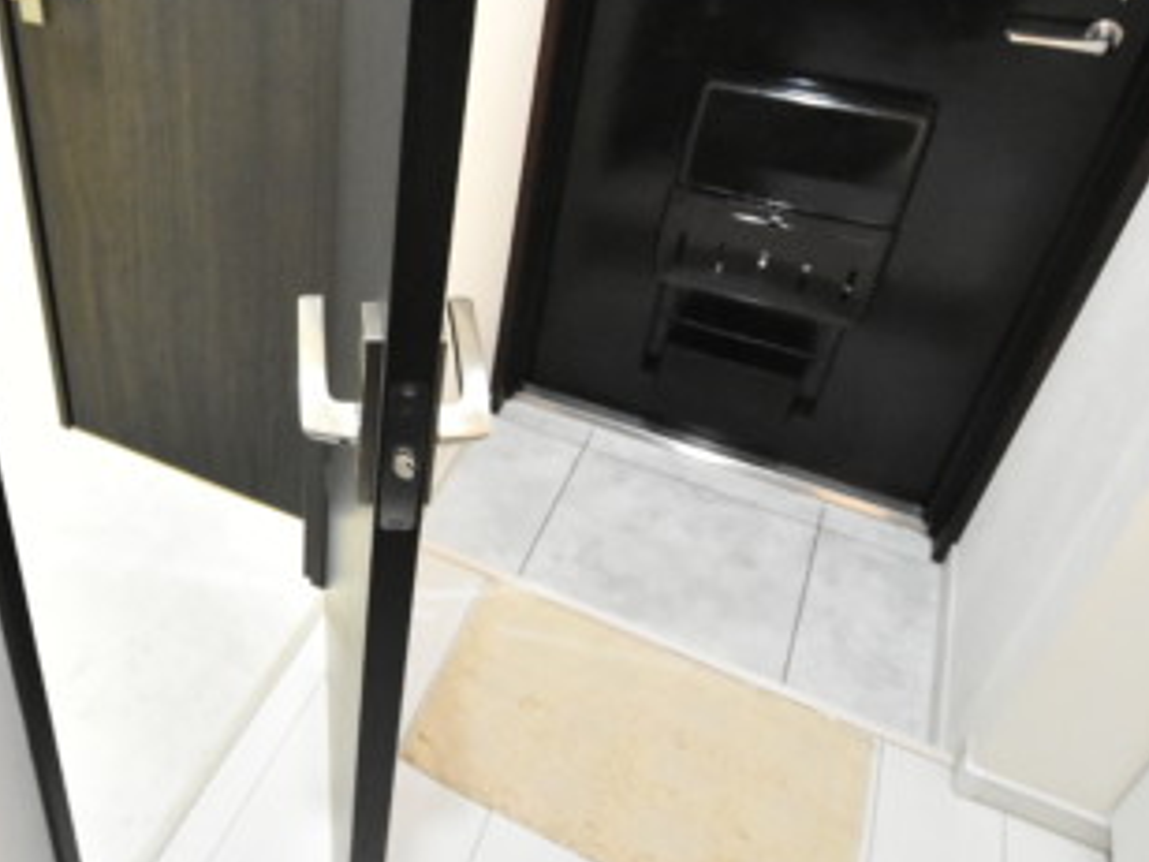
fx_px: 996
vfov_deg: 46.4
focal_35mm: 30
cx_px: 220
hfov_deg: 55.5
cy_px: 323
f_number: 5
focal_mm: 10
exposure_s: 1/100
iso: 6400
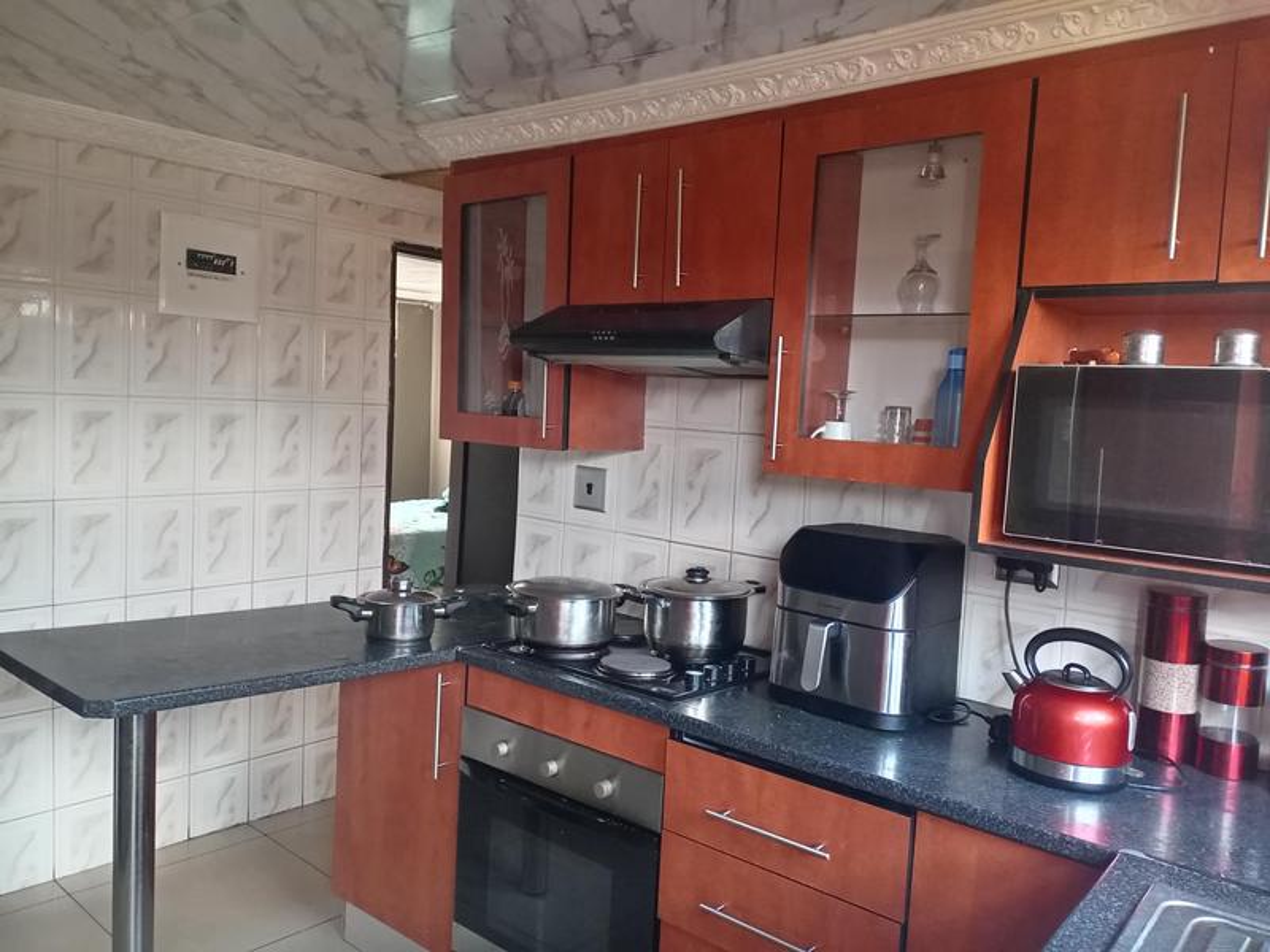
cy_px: 476
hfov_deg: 65.3
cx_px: 635
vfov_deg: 51.4
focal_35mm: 27
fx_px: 991
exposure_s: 1/20
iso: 1508
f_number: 1.8
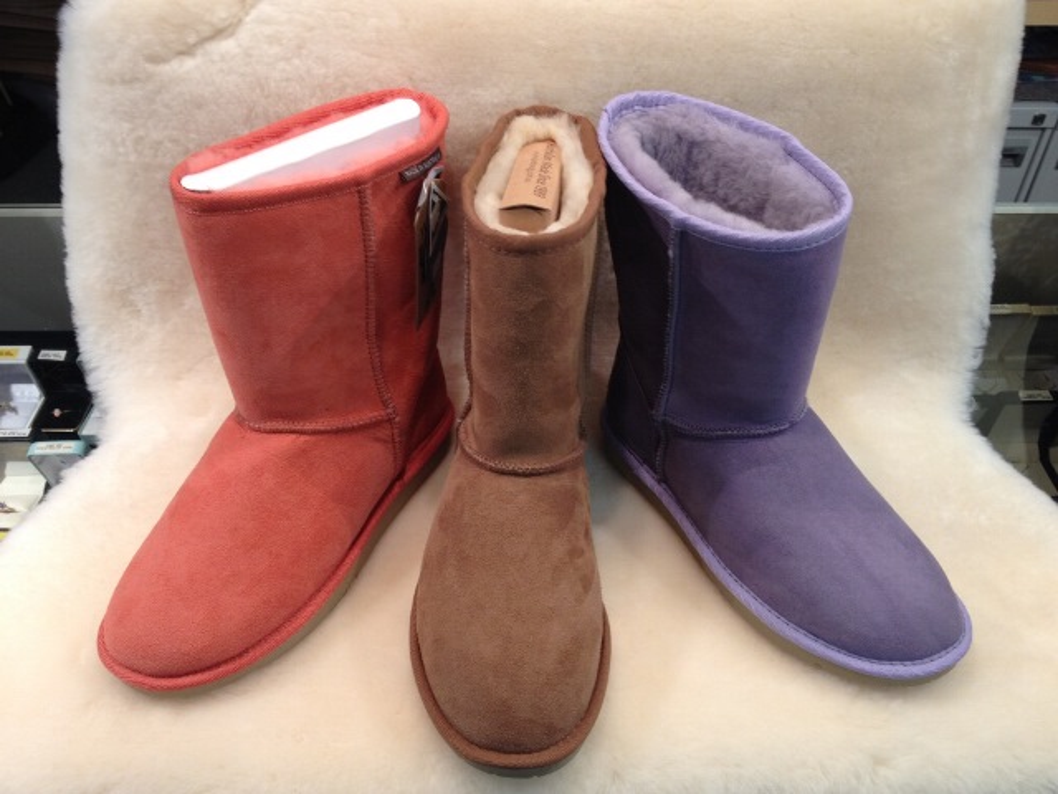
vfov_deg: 40.7
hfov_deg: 52.6
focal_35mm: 35
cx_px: 529
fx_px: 1070
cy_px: 397
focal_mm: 4.28
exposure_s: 1/33
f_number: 2.4
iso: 80
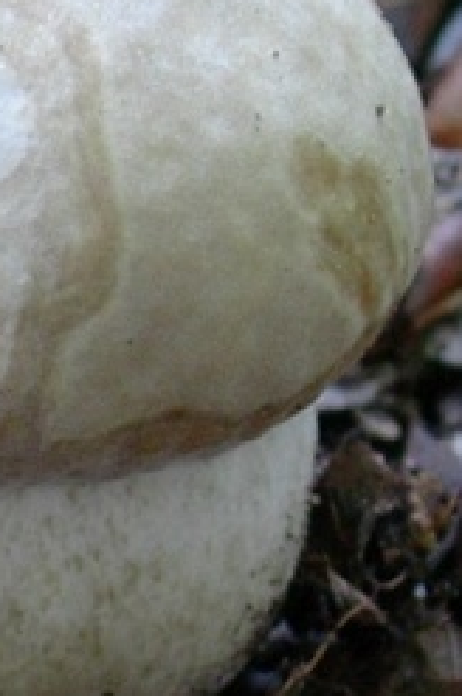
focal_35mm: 189
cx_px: -8
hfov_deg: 7.2
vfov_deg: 10.9
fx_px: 3648
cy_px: 440
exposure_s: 1/9.2
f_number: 3.2
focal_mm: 8.4
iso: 70
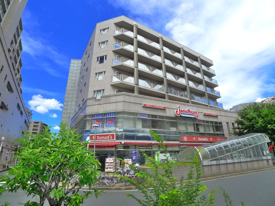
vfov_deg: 56.8
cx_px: 138
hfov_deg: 71.6
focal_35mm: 24
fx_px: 191
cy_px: 103
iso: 400
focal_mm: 5.1
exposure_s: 1/800
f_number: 4
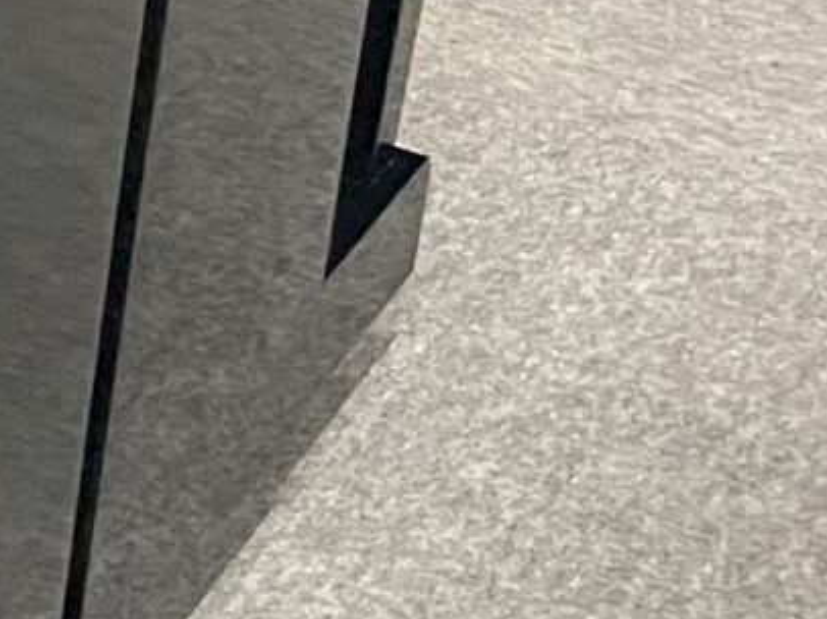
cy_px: -318
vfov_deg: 8.8
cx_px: -1194
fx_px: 3916
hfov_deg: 10.3
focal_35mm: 164
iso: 500
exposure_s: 1/33
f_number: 1.6
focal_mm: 4.2
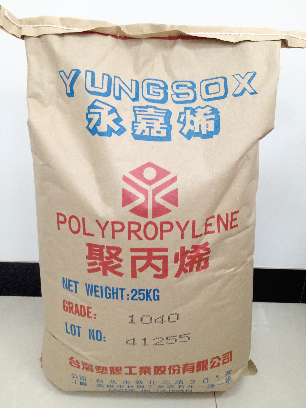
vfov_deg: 52.6
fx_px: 413
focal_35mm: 35
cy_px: 204
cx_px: 153
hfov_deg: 40.7
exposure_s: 1/20
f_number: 2.4
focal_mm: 4.28
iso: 160
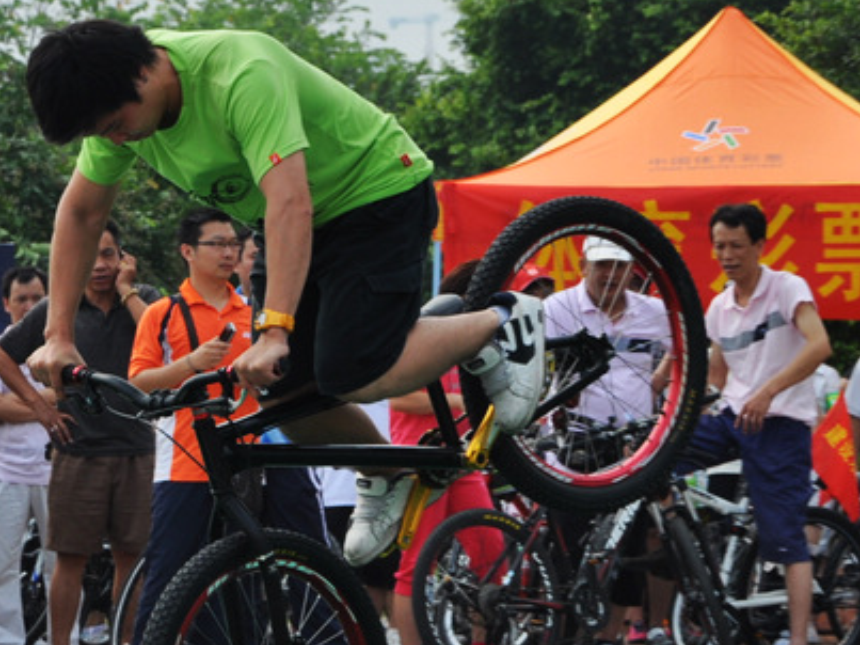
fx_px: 7352
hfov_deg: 6.7
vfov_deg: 5.0
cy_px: 403
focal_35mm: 296
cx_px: 612
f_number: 9
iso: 200
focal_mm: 92
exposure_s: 1/200
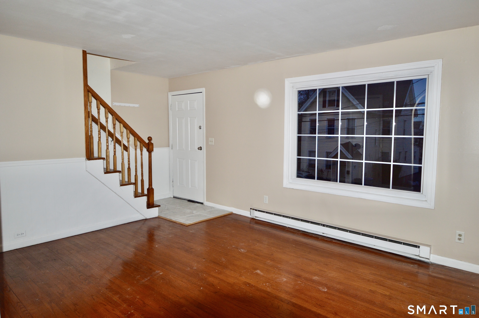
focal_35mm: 22
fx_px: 299
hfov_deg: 77.4
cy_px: 159
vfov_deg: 56.1
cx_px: 240
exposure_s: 1/60
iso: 400
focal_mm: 15
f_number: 4
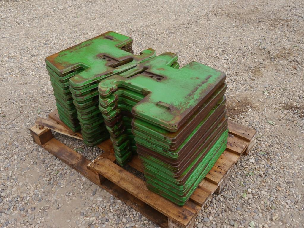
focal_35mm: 34
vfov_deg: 41.8
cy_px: 114
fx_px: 299
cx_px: 152
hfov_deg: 54.0
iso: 160
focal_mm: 17
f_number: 5.6
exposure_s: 1/200
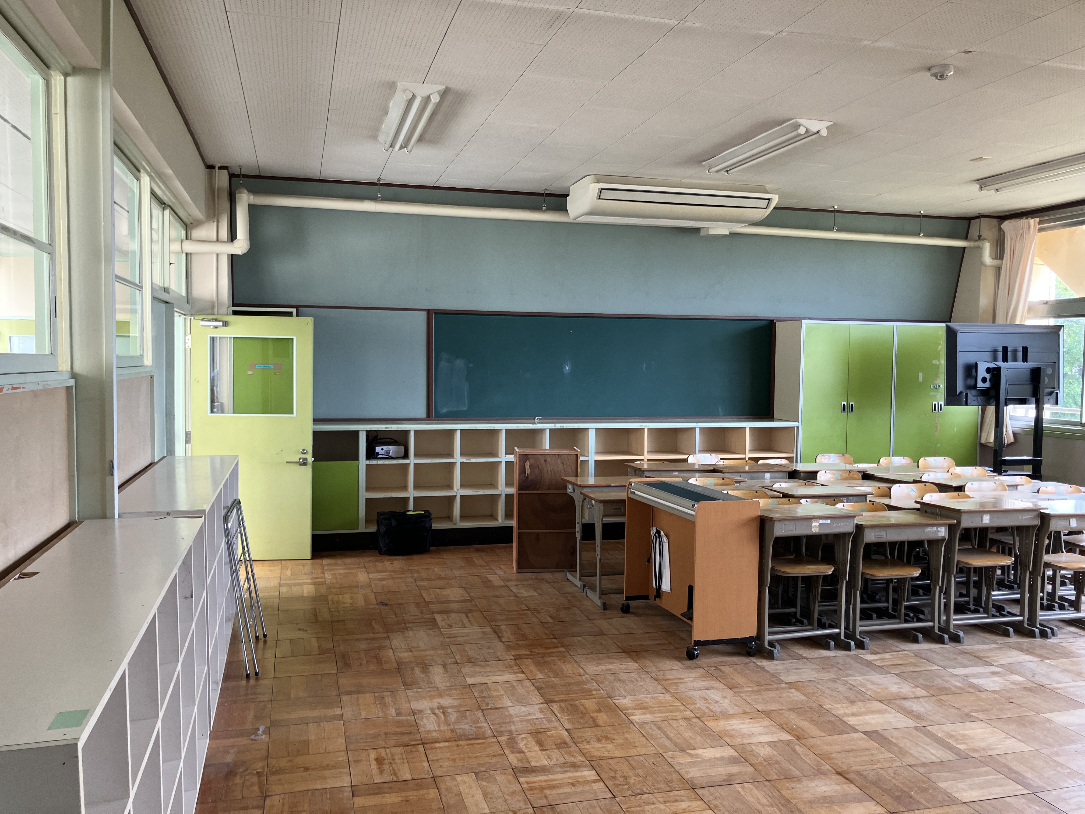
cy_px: 407
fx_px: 878
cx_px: 542
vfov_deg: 49.7
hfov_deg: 63.4
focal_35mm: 28
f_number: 1.8
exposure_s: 1/121
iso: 64
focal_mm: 3.99
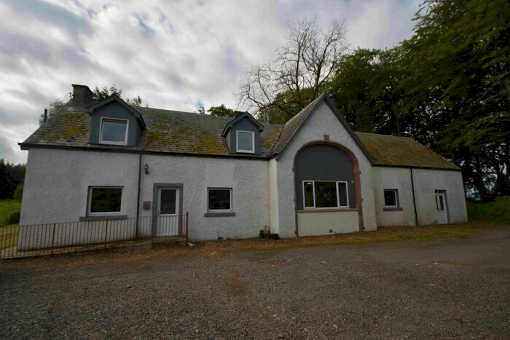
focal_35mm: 15
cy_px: 170
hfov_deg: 100.4
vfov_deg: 77.4
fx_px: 213
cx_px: 255
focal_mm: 10
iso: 160
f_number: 4
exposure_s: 1/2000
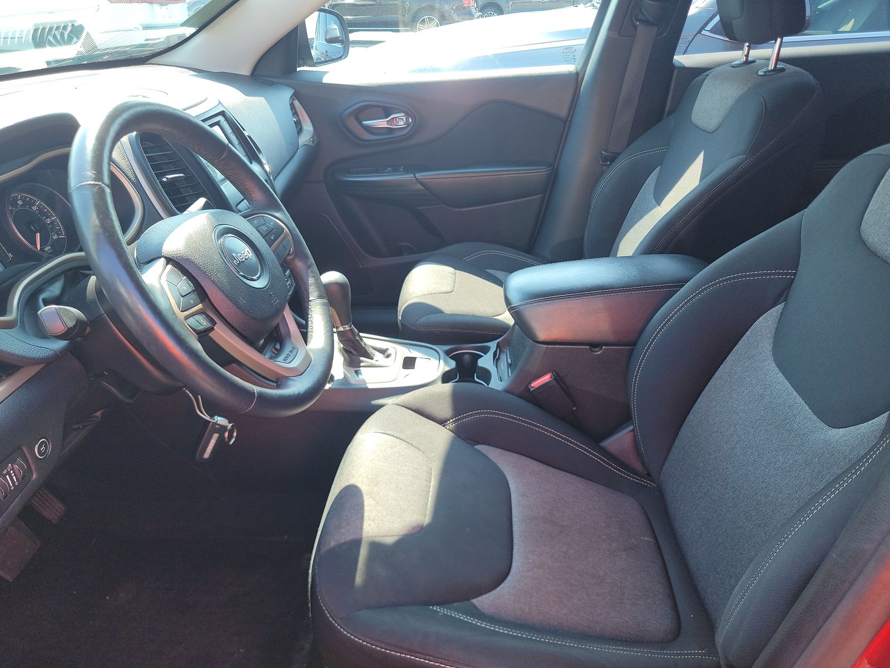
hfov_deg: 71.6
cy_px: 334
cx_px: 445
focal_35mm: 24
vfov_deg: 56.8
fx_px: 617
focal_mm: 6.7
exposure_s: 1/59
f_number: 1.8
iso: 50
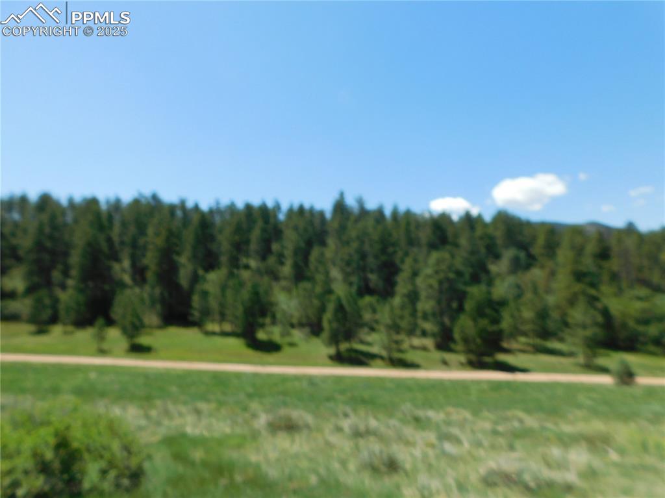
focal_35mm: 23
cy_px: 249
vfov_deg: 58.8
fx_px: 442
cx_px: 332
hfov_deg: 74.0
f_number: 3
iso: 125
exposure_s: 1/1250
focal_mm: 4
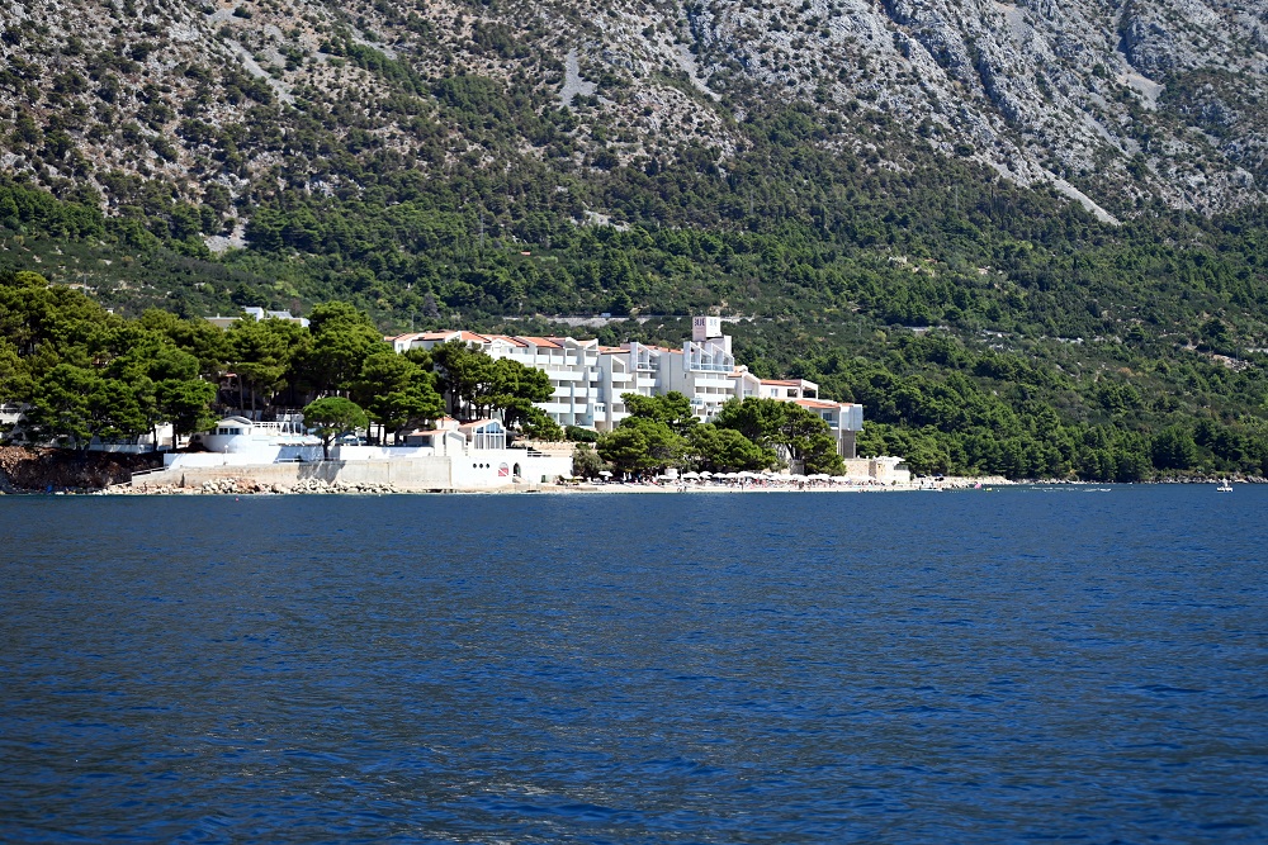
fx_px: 2466
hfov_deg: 28.8
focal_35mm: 70
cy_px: 422
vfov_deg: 19.5
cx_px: 634
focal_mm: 70
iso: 100
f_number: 4.5
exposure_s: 1/640
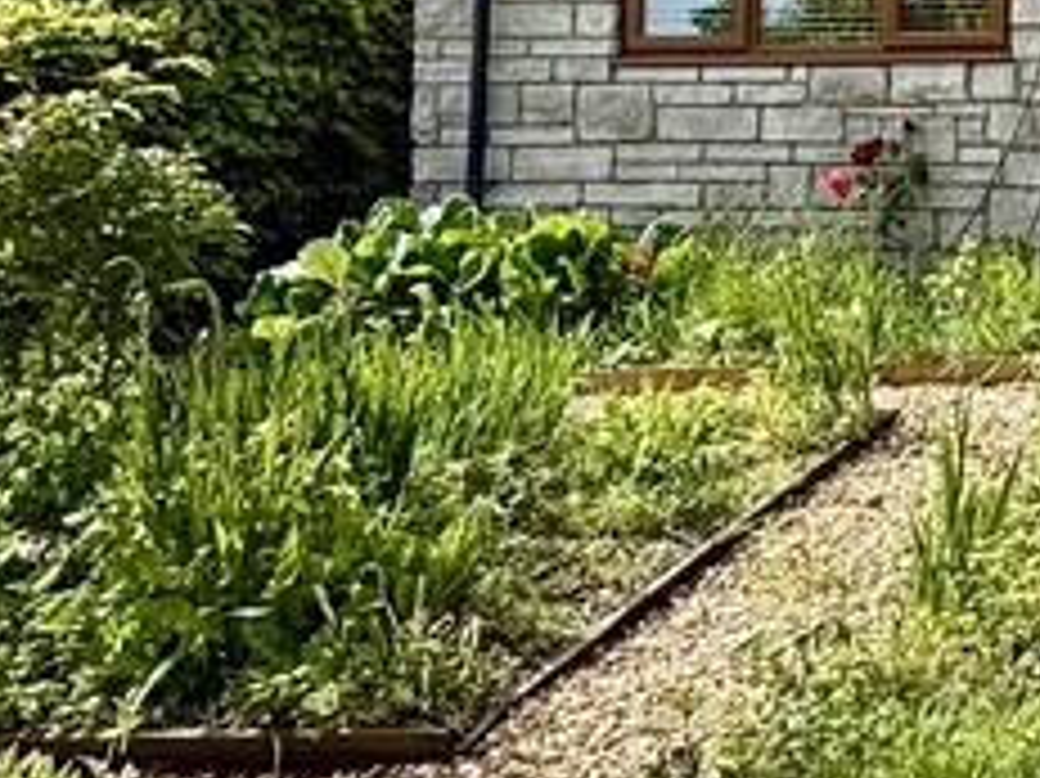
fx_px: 1862
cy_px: 9
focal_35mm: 62
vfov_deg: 22.7
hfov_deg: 25.1
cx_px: 1486
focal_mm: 2.22
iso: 64
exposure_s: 1/1050
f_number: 2.2
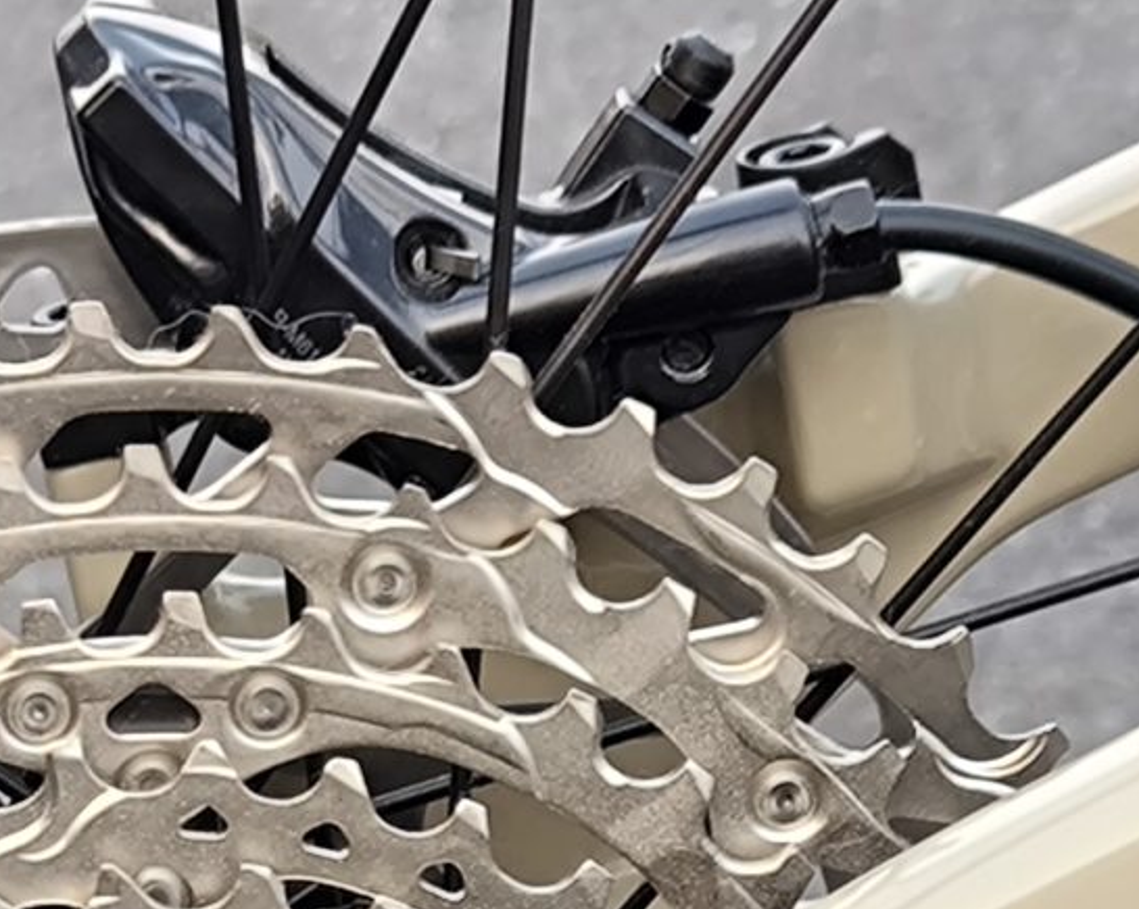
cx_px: 476
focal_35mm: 229
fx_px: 7714
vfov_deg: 6.6
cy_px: 1549
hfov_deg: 8.4
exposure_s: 1/100
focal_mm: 6.92
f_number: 1.9
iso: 64
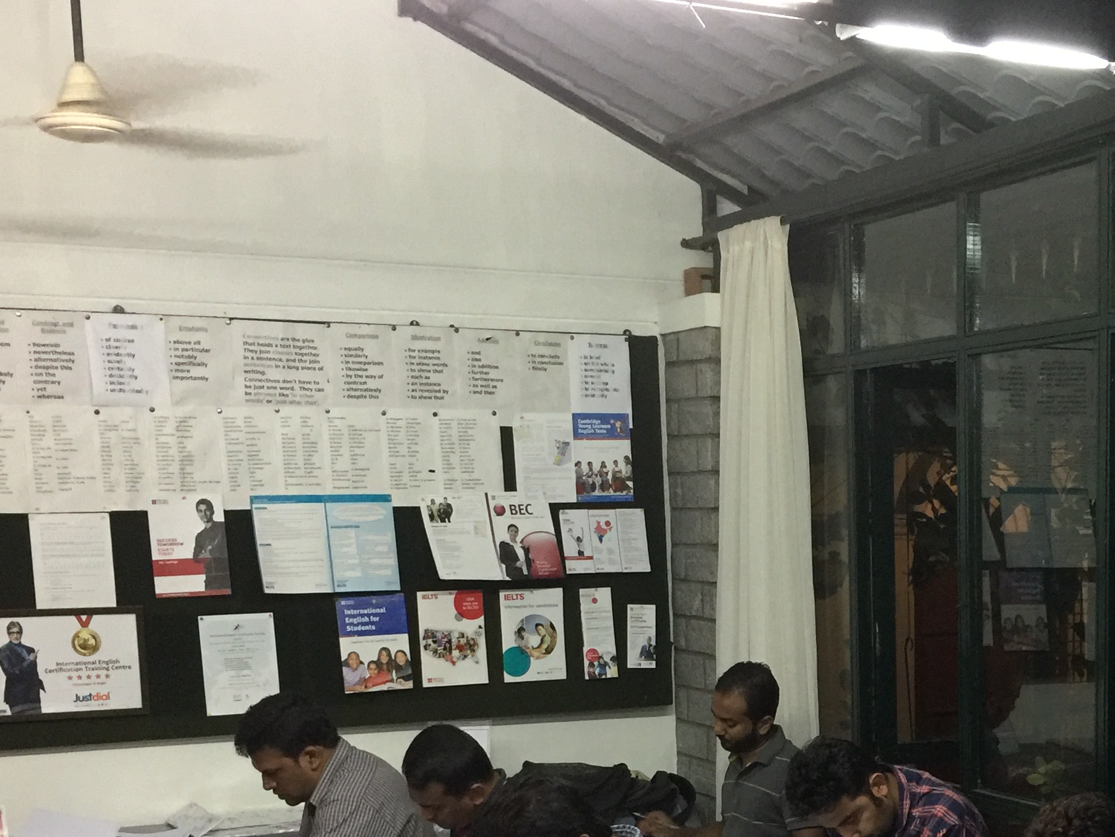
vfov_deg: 25.1
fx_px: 1804
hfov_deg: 33.4
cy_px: 803
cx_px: 887
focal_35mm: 56
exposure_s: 1/17
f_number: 2.2
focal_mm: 4.15
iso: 125
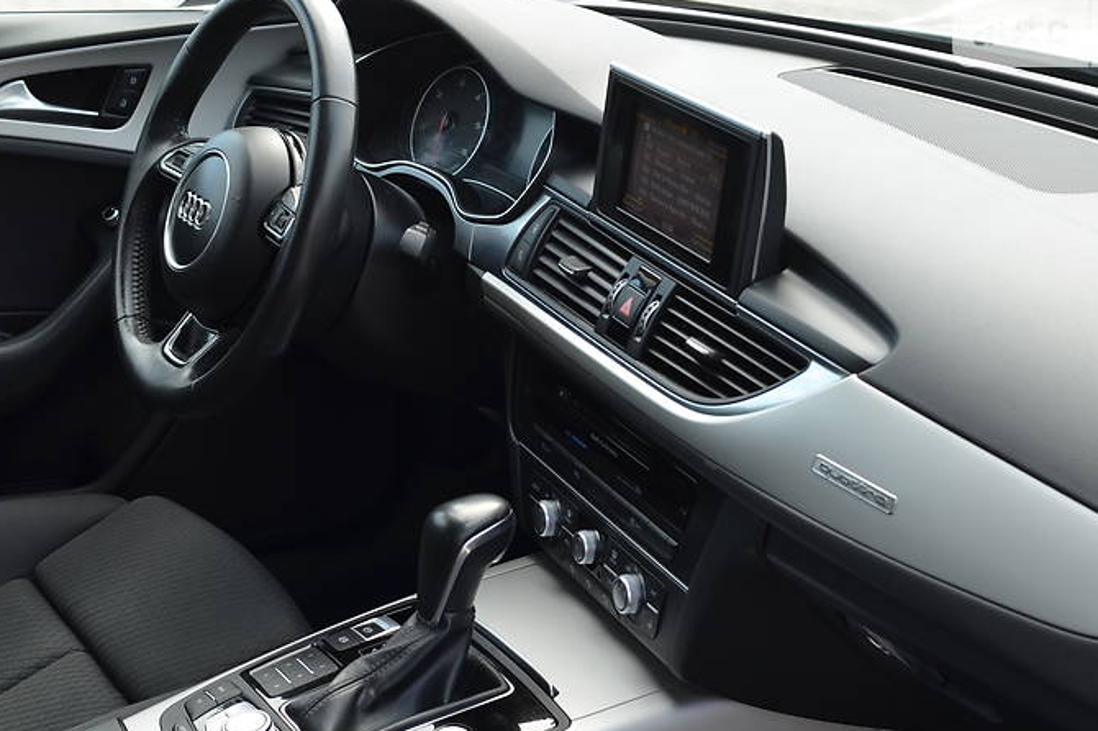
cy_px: 411
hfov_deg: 32.1
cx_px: 557
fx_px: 1908
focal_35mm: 63
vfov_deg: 21.7
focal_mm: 35
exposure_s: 1/60
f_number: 5.6
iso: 100
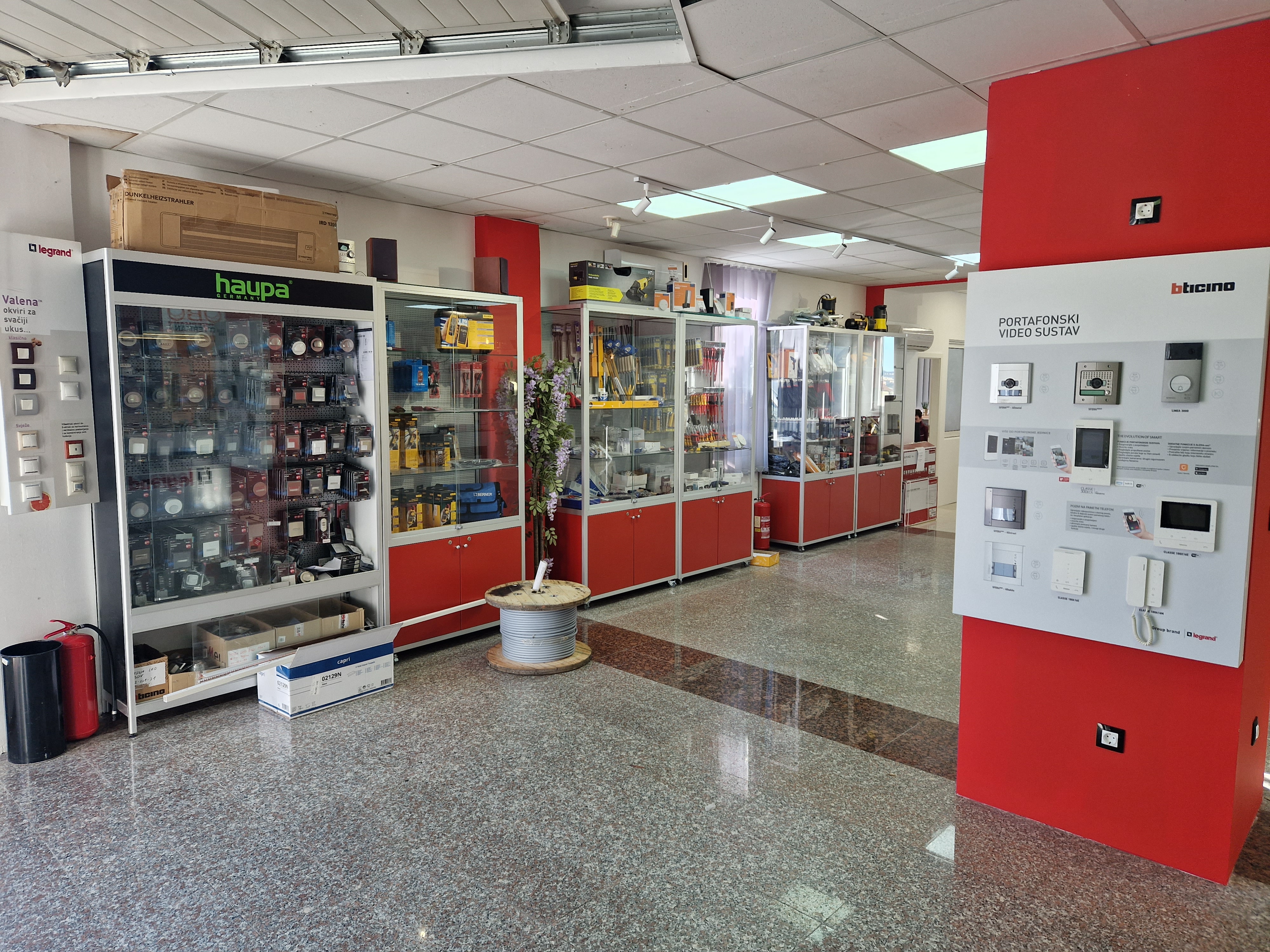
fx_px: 844
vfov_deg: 58.9
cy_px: 476
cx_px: 635
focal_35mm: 23
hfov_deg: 73.9
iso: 80
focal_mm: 5.4
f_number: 1.8
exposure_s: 1/180
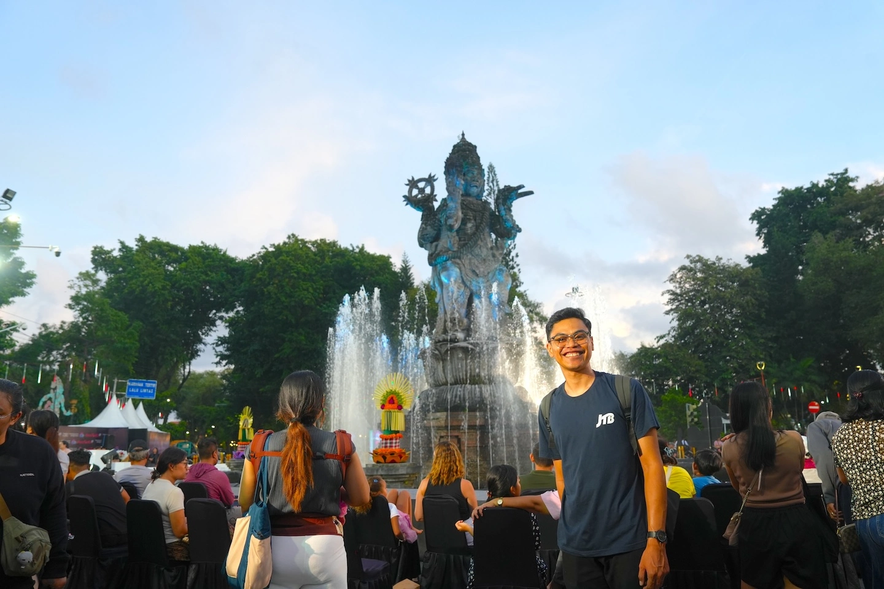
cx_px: 442
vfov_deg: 51.3
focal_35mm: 25
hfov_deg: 71.5
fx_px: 614
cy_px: 294
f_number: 4
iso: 800
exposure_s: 1/160
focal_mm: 25
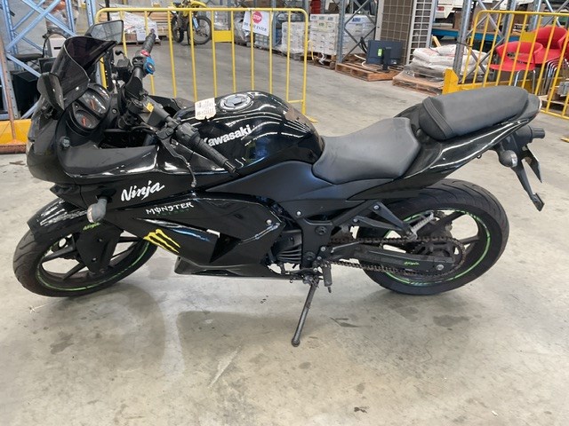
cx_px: 284
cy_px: 213
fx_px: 477
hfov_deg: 61.7
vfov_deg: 48.2
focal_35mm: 29
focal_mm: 3
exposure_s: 1/60
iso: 64
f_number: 1.8
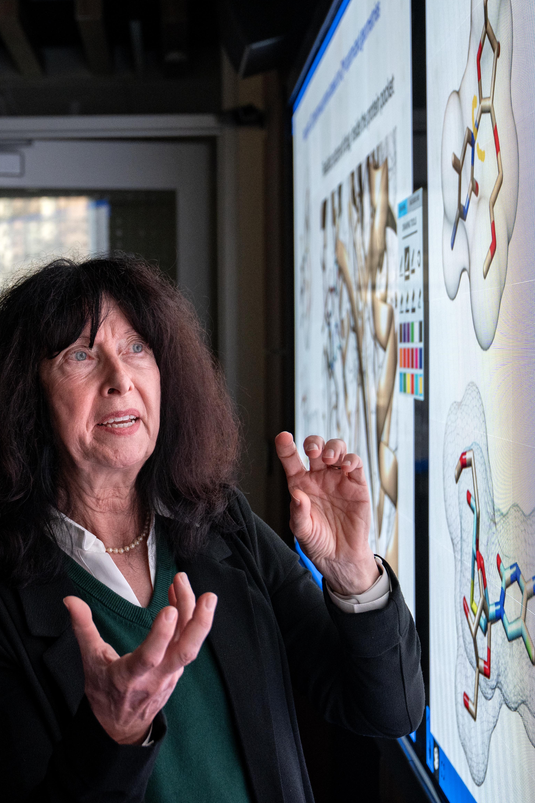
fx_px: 1427
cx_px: 93
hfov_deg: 20.9
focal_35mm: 64
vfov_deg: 31.4
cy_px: 391
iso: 1000
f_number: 3.5
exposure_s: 1/250
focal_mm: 35
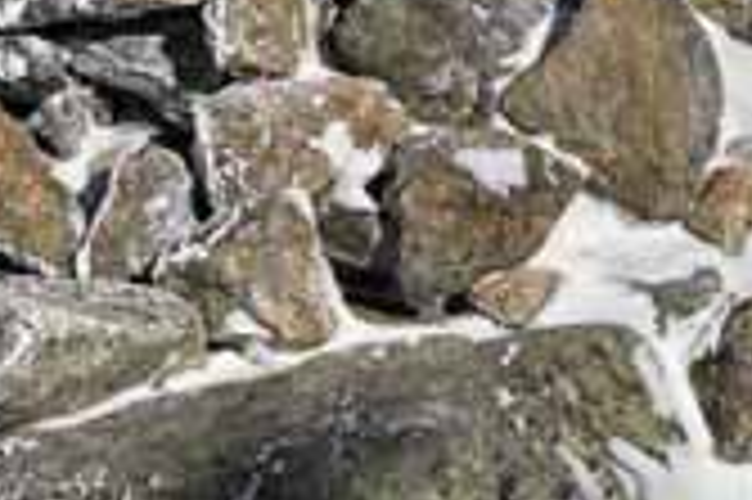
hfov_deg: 11.3
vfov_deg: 7.4
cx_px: 329
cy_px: -306
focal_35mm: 182
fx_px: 3798
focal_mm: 38
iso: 100
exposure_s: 1/2500
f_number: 5.6
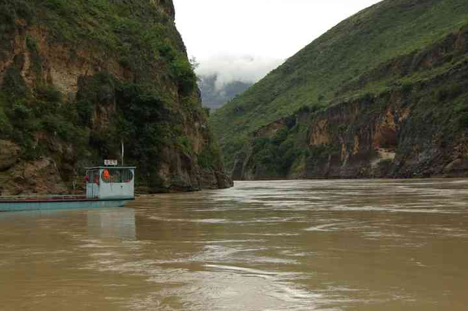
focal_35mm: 60
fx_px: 779
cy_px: 184
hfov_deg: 33.4
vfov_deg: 22.5
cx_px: 206
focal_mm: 29.4
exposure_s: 1/125
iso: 100
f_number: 4
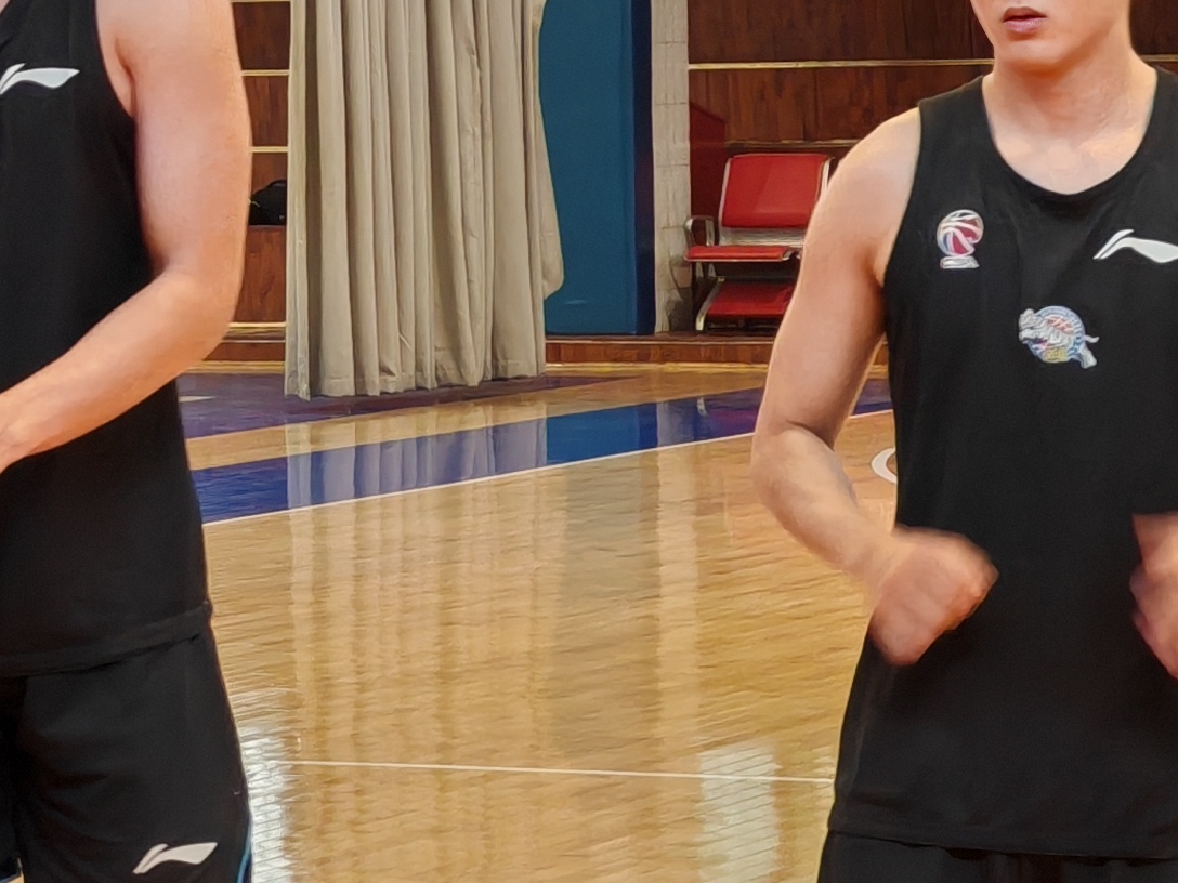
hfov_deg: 9.7
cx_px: 113
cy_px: 249
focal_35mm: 204
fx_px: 6942
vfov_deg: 7.3
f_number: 2.4
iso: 250
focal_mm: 8.67
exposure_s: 1/50
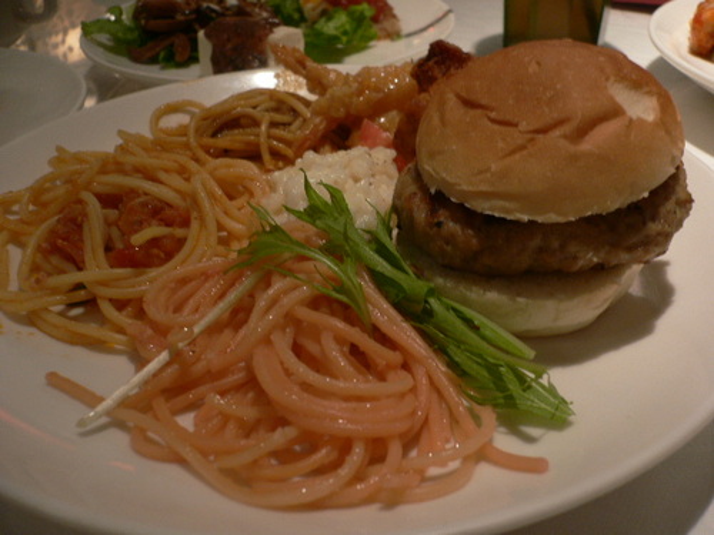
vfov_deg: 40.7
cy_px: 268
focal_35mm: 35
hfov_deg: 52.6
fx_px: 722
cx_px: 357
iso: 100
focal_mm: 5.8
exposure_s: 1/8
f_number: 2.8
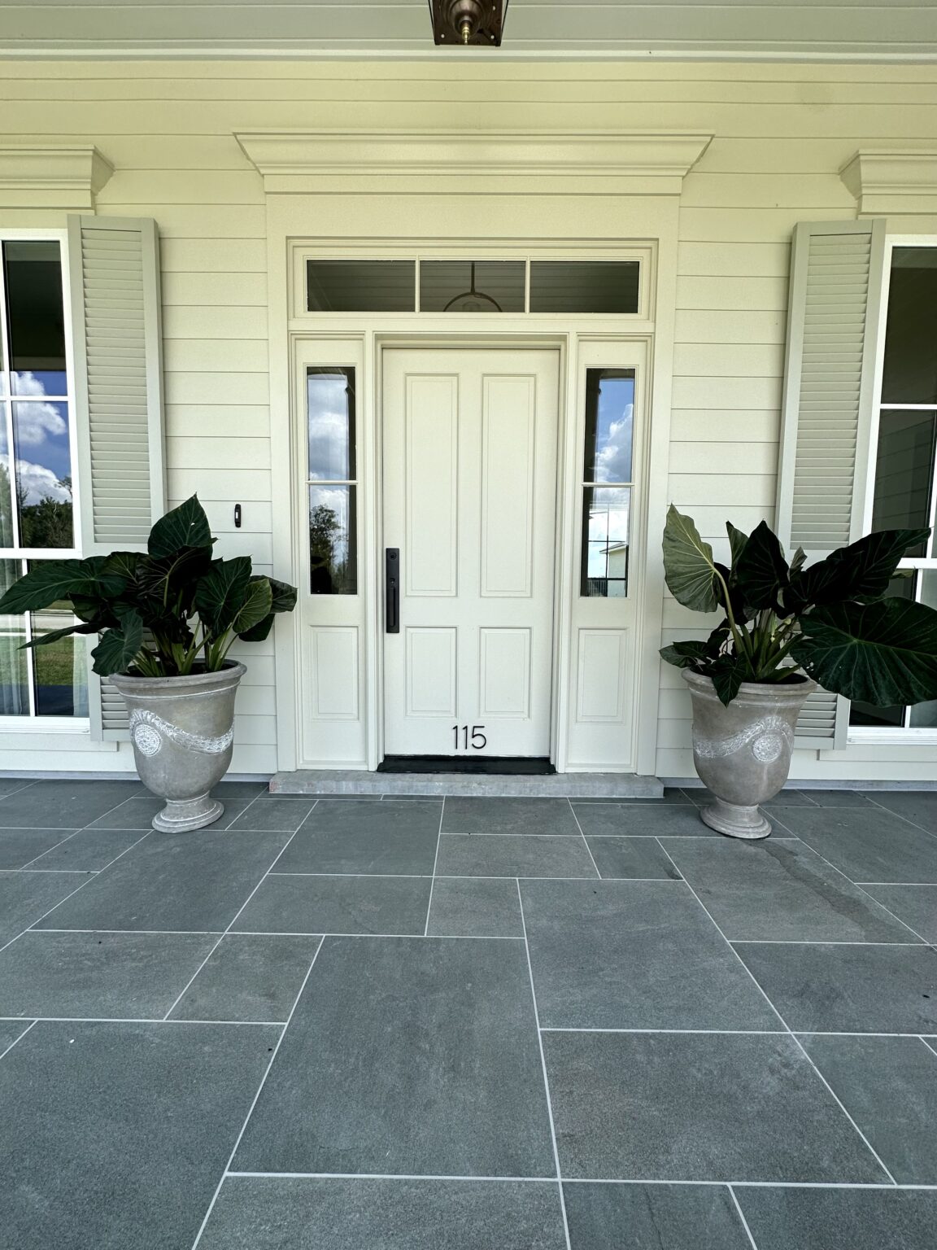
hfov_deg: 85.7
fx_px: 505
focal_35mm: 14
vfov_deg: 102.1
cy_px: 625
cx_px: 468
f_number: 2.2
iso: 40
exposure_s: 1/807
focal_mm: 2.22
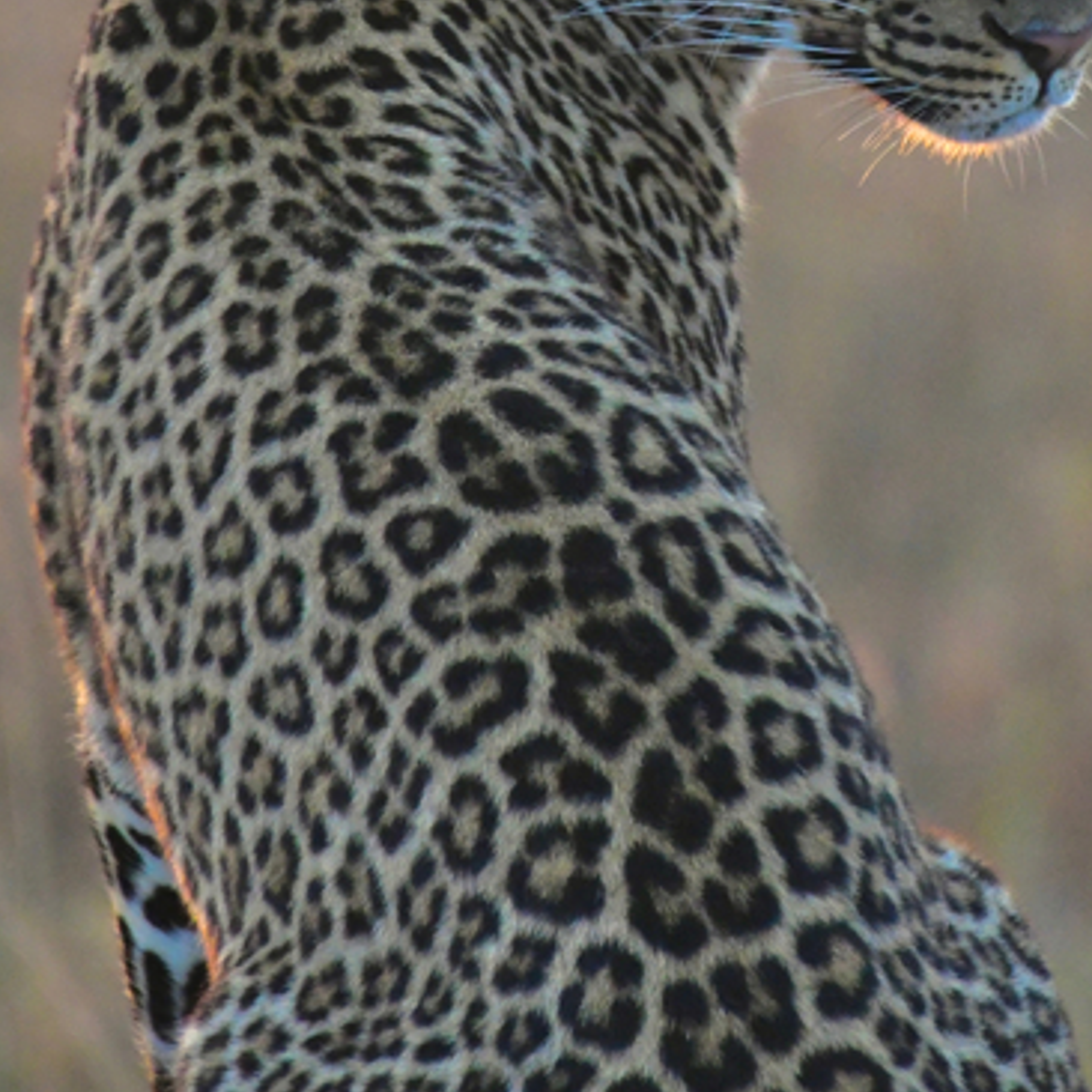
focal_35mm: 418
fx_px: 14919
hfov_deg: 4.2
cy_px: 364
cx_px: 591
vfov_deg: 4.2
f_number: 5.6
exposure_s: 1/1250
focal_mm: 300
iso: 6400
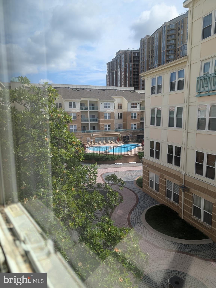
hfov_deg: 56.9
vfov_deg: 71.5
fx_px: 199
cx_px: 108
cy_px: 144
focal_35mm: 24
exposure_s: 1/912
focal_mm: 6.9
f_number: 1.68
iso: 21
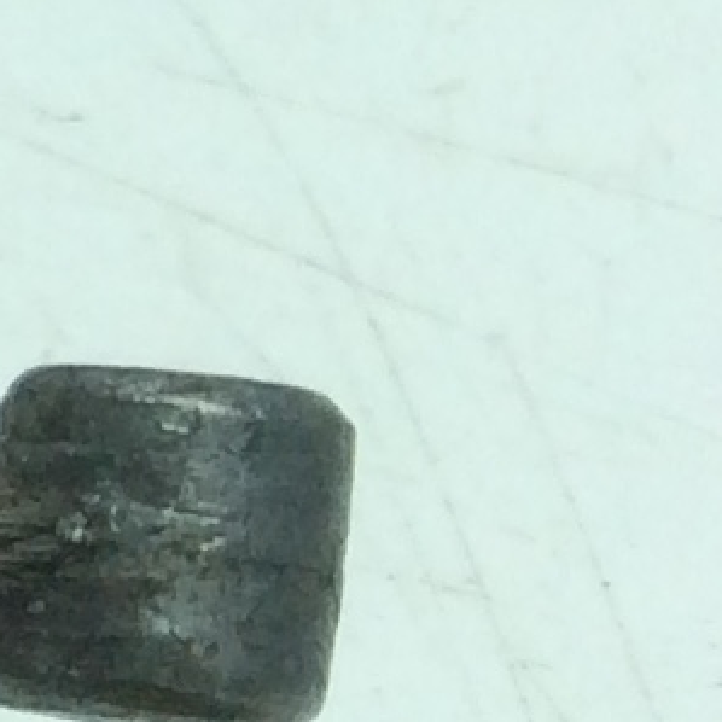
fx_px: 5781
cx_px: -2403
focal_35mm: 245
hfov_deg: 5.8
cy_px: 442
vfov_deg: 7.1
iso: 32
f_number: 2.4
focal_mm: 3.3
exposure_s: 1/520
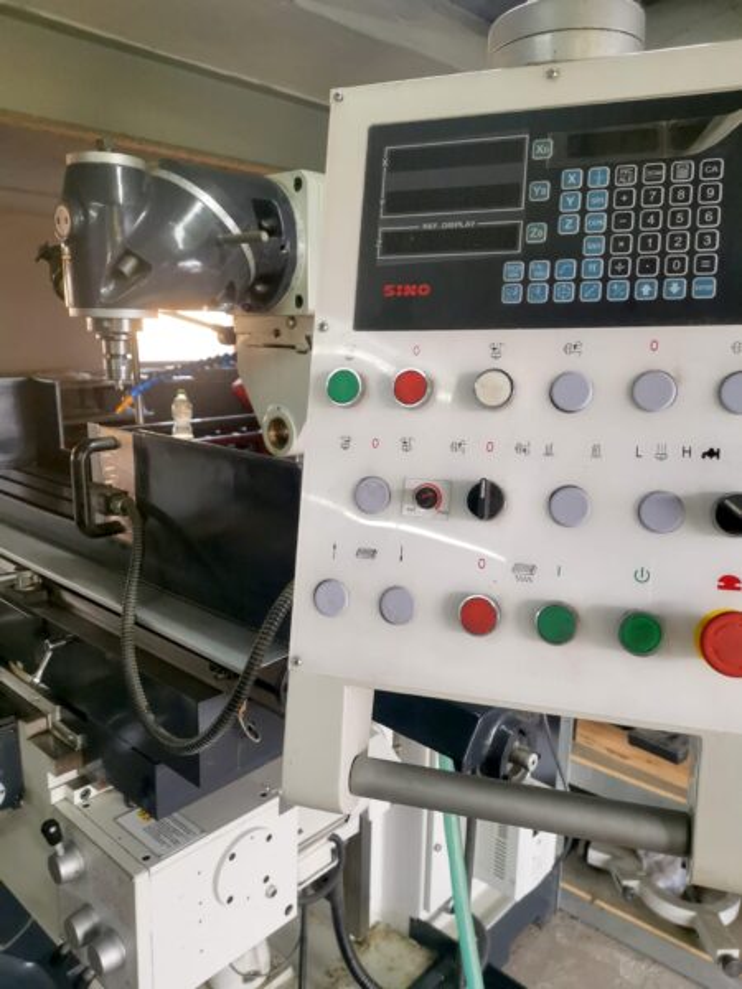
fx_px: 772
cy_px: 494
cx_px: 371
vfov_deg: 65.3
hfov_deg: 51.4
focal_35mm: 27
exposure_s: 1/100
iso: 160
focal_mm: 5.58
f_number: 1.8
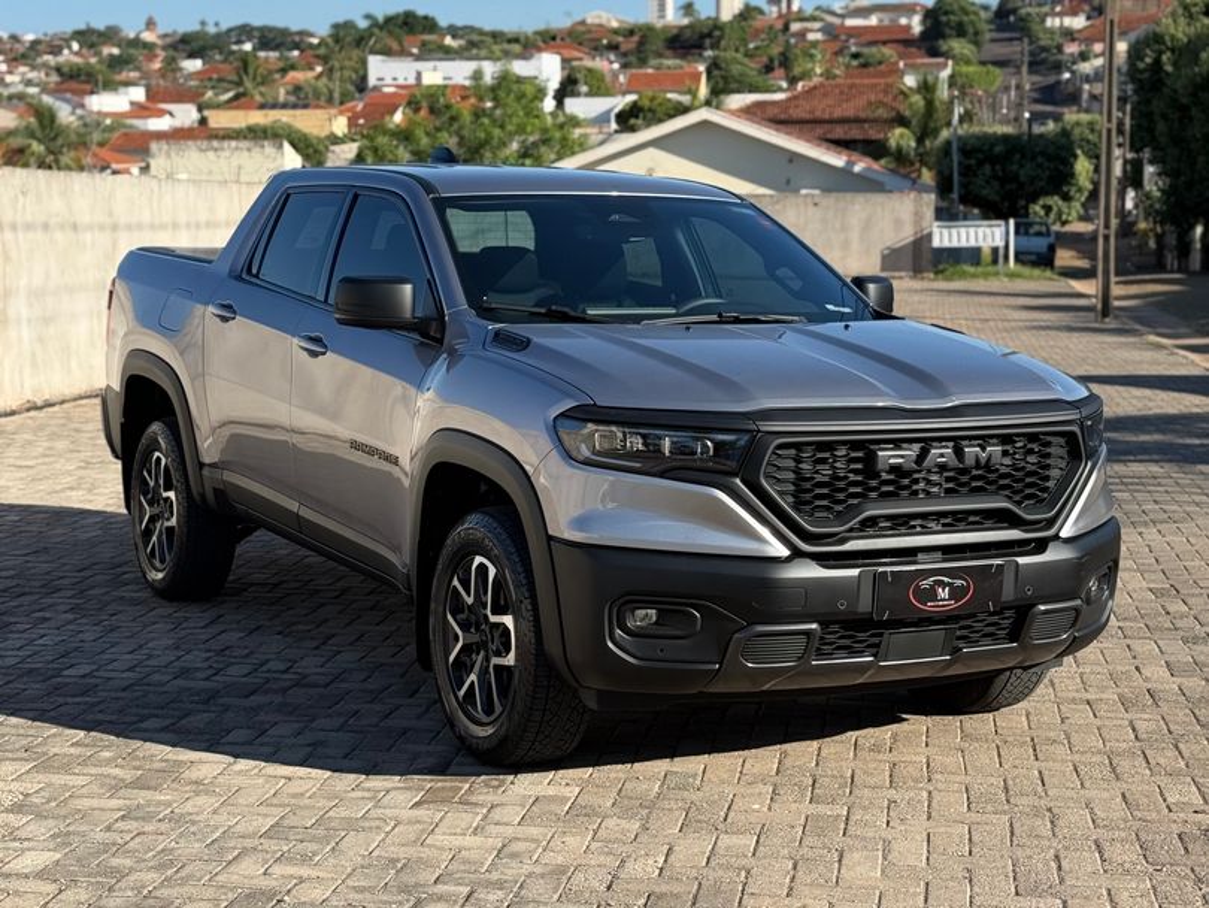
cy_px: 454
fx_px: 1677
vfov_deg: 30.3
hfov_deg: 39.6
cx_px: 604
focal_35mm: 48
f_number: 1.78
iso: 80
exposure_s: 1/2494
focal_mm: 6.76
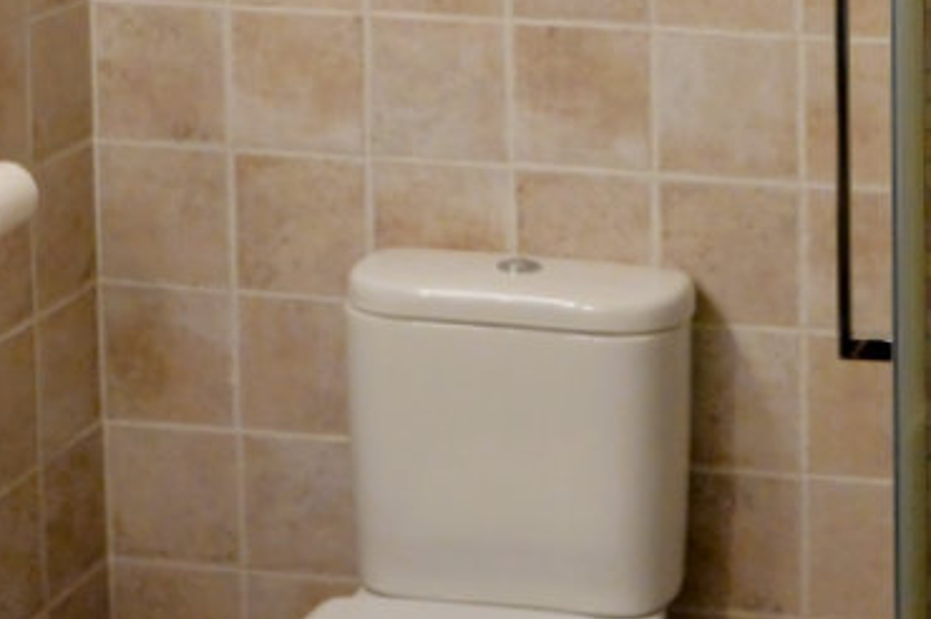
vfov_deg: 16.4
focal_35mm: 83
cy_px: 104
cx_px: 755
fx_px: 2135
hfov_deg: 24.2
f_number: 3.5
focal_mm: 17
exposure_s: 1/100
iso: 1400
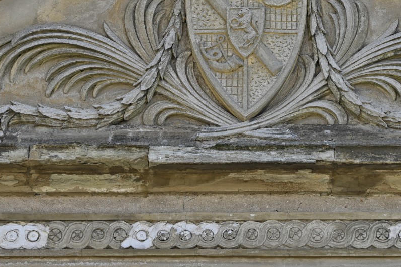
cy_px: 10
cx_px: 247
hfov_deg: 10.7
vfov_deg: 7.1
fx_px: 2150
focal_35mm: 193
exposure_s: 1/500
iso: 200
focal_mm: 95
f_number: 5.6
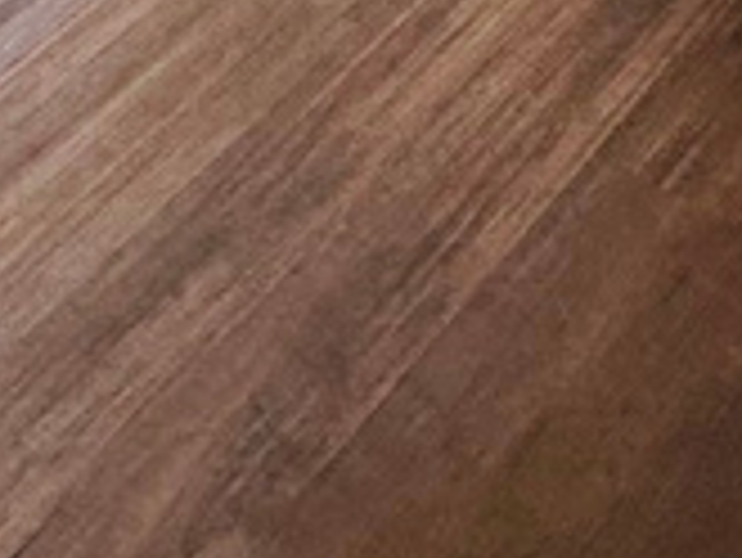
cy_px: -1066
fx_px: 1866
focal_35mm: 87
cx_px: 571
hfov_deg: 22.2
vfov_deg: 11.3
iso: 160
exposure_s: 1/120
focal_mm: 2.22
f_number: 2.2
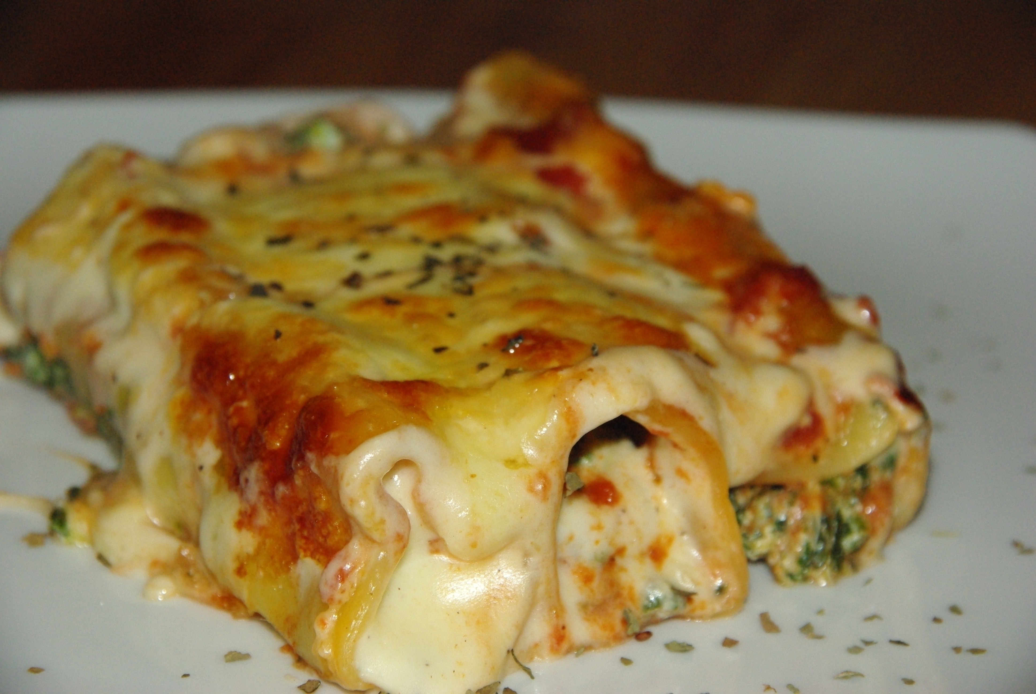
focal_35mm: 169
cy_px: 347
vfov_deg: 8.1
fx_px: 4869
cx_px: 518
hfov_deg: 12.1
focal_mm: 113
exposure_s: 1/125
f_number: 8
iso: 1600
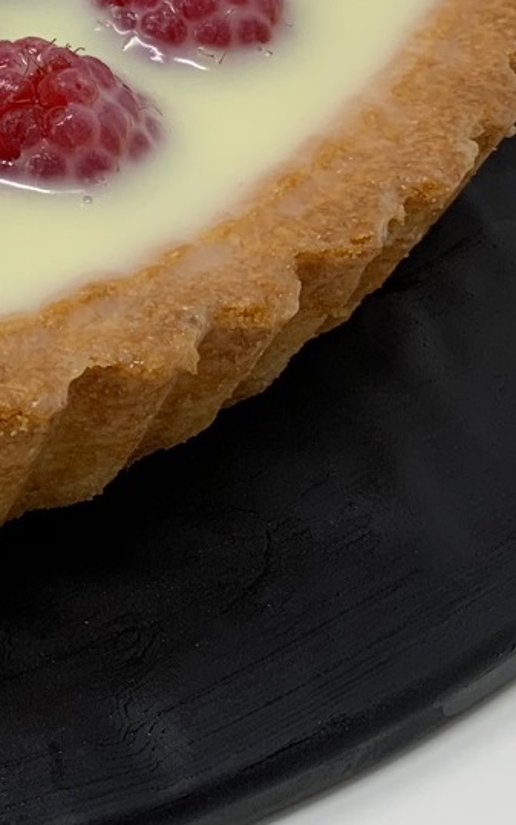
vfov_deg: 19.8
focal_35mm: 103
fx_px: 2317
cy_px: 58
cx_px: -513
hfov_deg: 11.5
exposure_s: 1/122
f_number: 1.8
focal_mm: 4.25
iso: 25
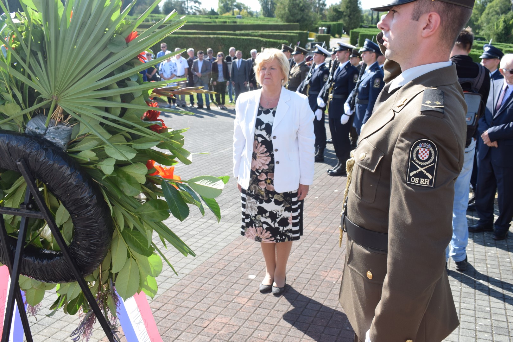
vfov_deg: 35.5
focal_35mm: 38
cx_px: 256
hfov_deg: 51.3
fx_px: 534
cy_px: 171
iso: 280
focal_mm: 25
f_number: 8
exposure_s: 1/250
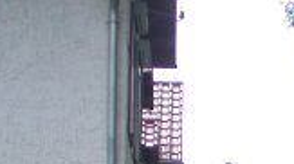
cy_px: 431
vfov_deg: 6.9
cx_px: 512
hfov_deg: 12.2
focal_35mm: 163
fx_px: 1268
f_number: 3.1
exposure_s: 1/250
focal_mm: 6.3
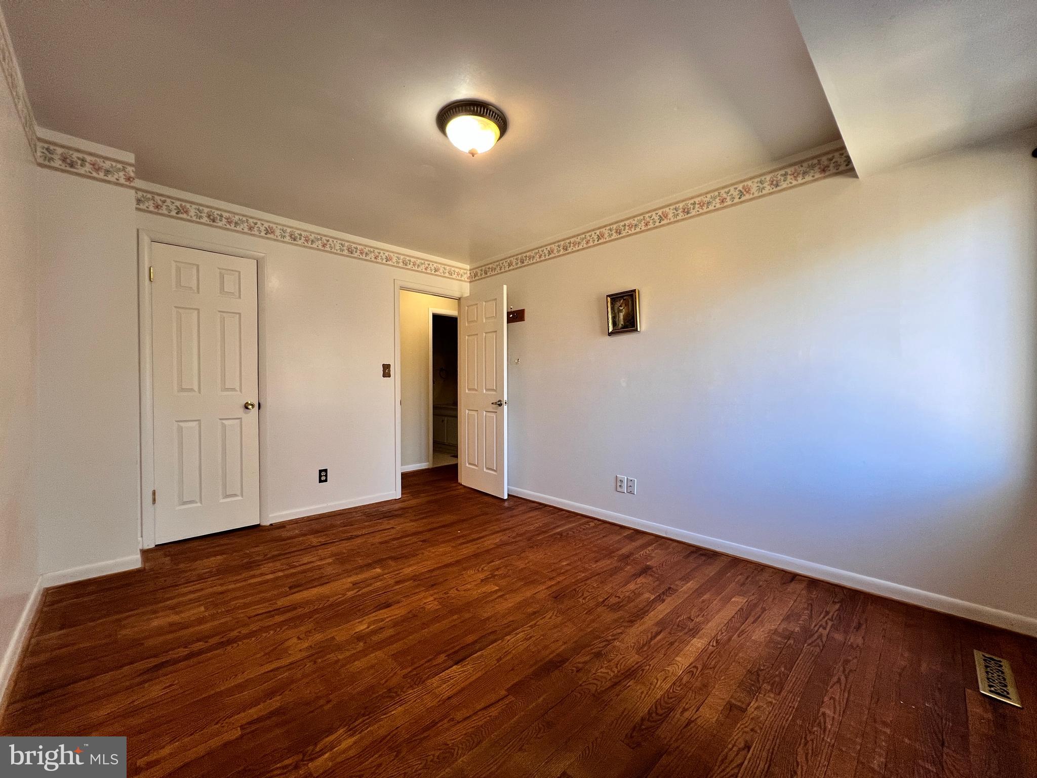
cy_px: 389
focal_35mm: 13
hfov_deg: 106.2
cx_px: 518
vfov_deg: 89.9
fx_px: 389
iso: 160
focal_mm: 1.57
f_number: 1.8
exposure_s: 1/60
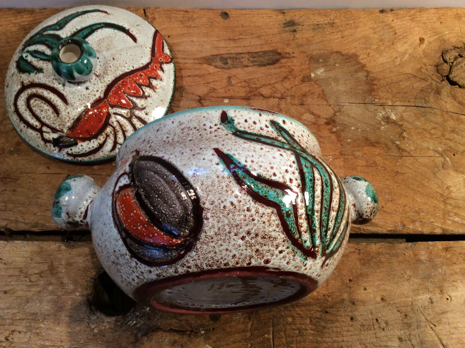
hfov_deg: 56.9
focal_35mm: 32
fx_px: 429
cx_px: 232
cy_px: 174
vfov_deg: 44.1
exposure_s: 1/25
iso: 50
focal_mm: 3.3
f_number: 2.4
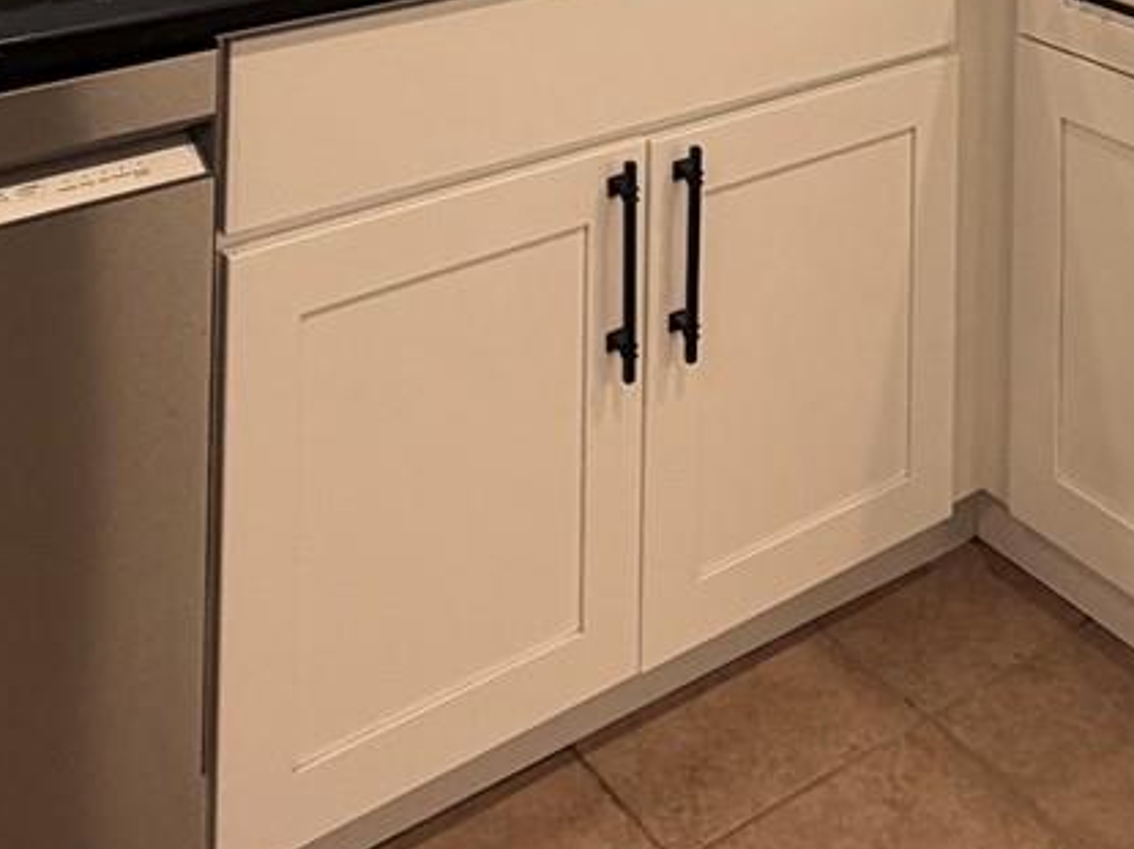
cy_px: -581
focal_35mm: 54
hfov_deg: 35.0
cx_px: 817
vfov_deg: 20.8
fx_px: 1768
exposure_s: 1/120
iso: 125
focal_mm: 2.22
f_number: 2.2
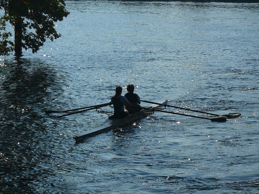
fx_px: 1227
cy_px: 97
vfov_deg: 9.0
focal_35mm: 164
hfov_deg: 12.1
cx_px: 130
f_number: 5.6
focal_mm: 24.2
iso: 100
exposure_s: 1/500
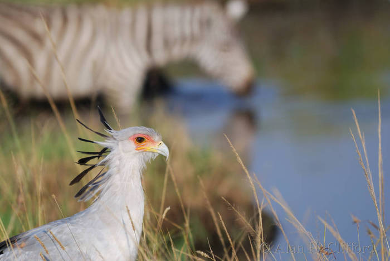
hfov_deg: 3.4
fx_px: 6505
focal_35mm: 600
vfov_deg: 2.3
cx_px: 195
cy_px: 130
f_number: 5.6
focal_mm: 400
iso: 110
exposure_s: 1/400
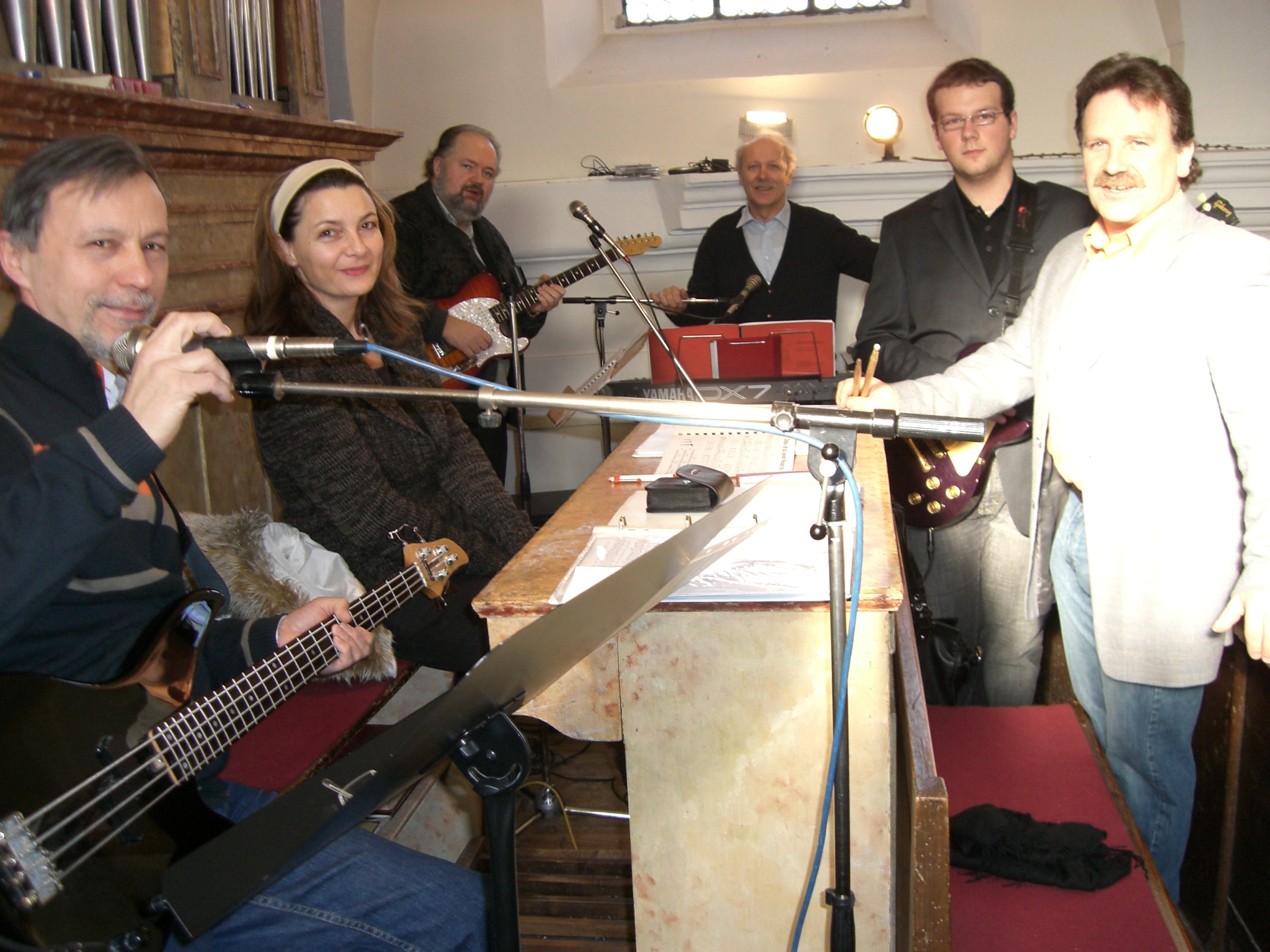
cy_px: 476
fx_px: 1394
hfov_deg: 49.0
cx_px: 635
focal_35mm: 38
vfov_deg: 37.7
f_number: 2.7
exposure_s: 1/60
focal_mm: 6.2
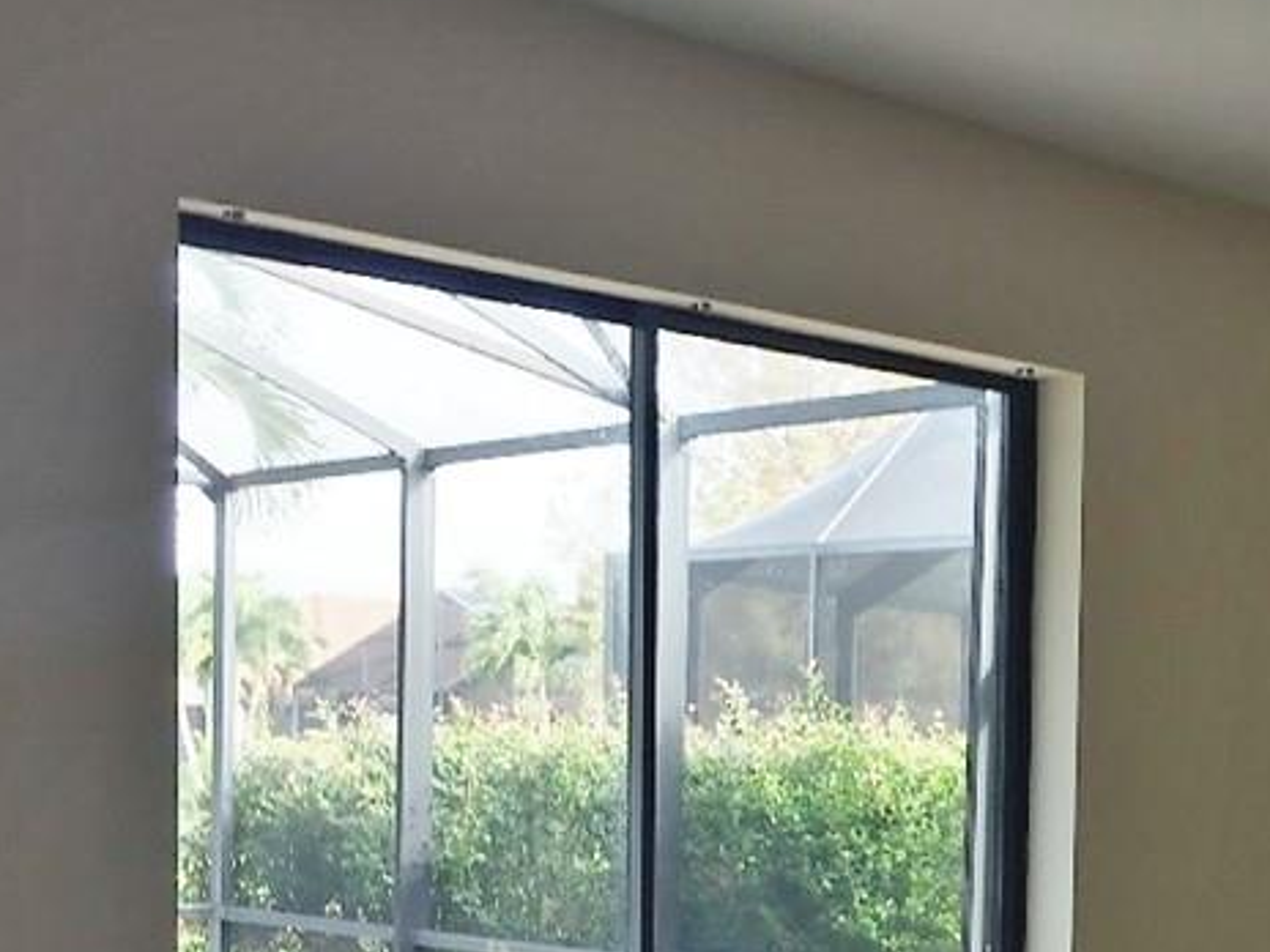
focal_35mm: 64
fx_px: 2348
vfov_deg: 22.2
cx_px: 1289
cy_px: 919
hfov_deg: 28.3
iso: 32
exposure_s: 1/60
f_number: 2.2
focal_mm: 4.15
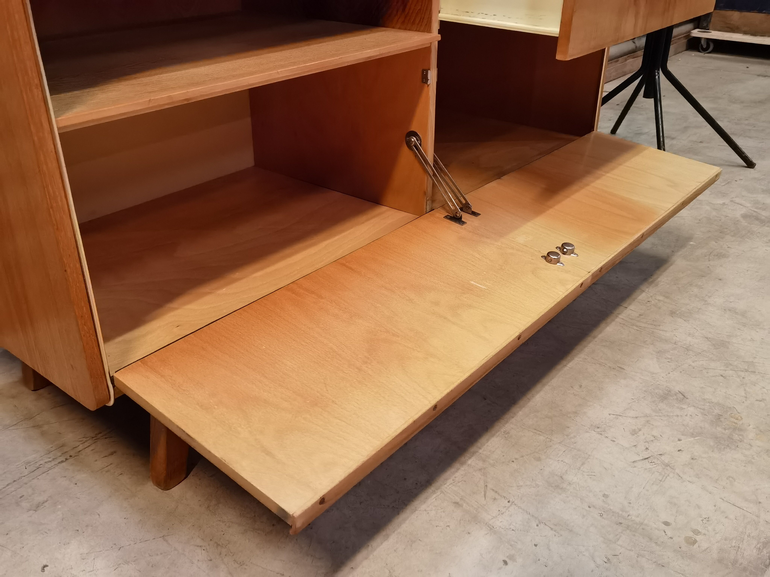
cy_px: 288
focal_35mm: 31
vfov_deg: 45.4
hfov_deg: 58.4
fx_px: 690
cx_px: 385
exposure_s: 1/100
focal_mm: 6.71
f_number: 1.9
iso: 1600
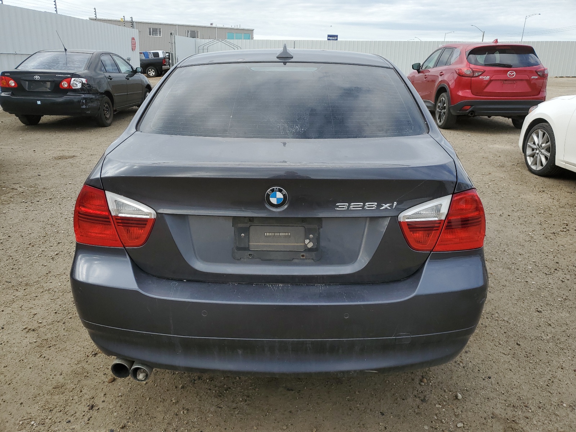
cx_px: 288
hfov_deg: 67.3
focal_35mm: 26
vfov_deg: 53.1
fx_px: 433
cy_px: 216
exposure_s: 1/1111
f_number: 1.5
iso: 50
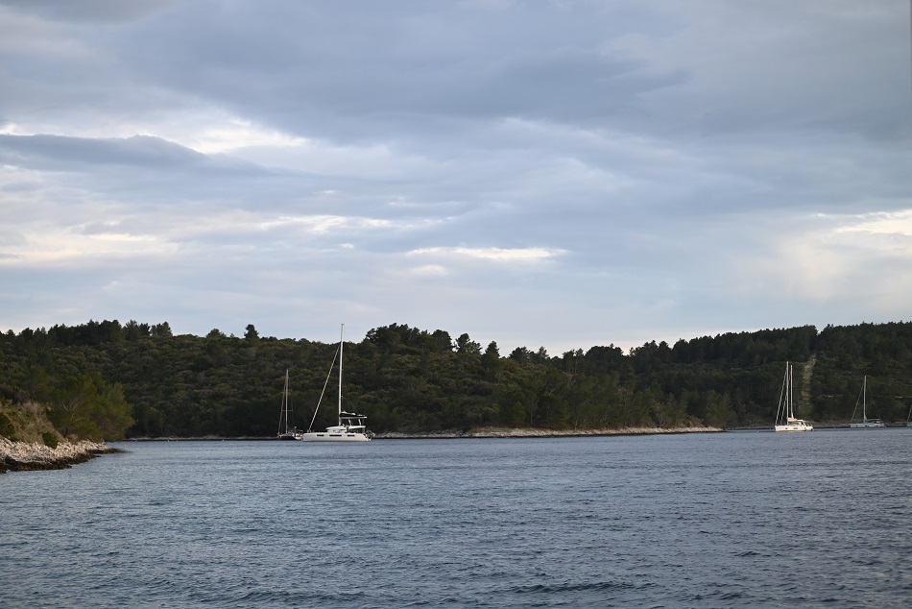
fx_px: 1900
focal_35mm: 75
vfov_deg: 18.2
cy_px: 304
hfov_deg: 27.0
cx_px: 456
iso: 400
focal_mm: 75
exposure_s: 1/500
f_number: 4.5
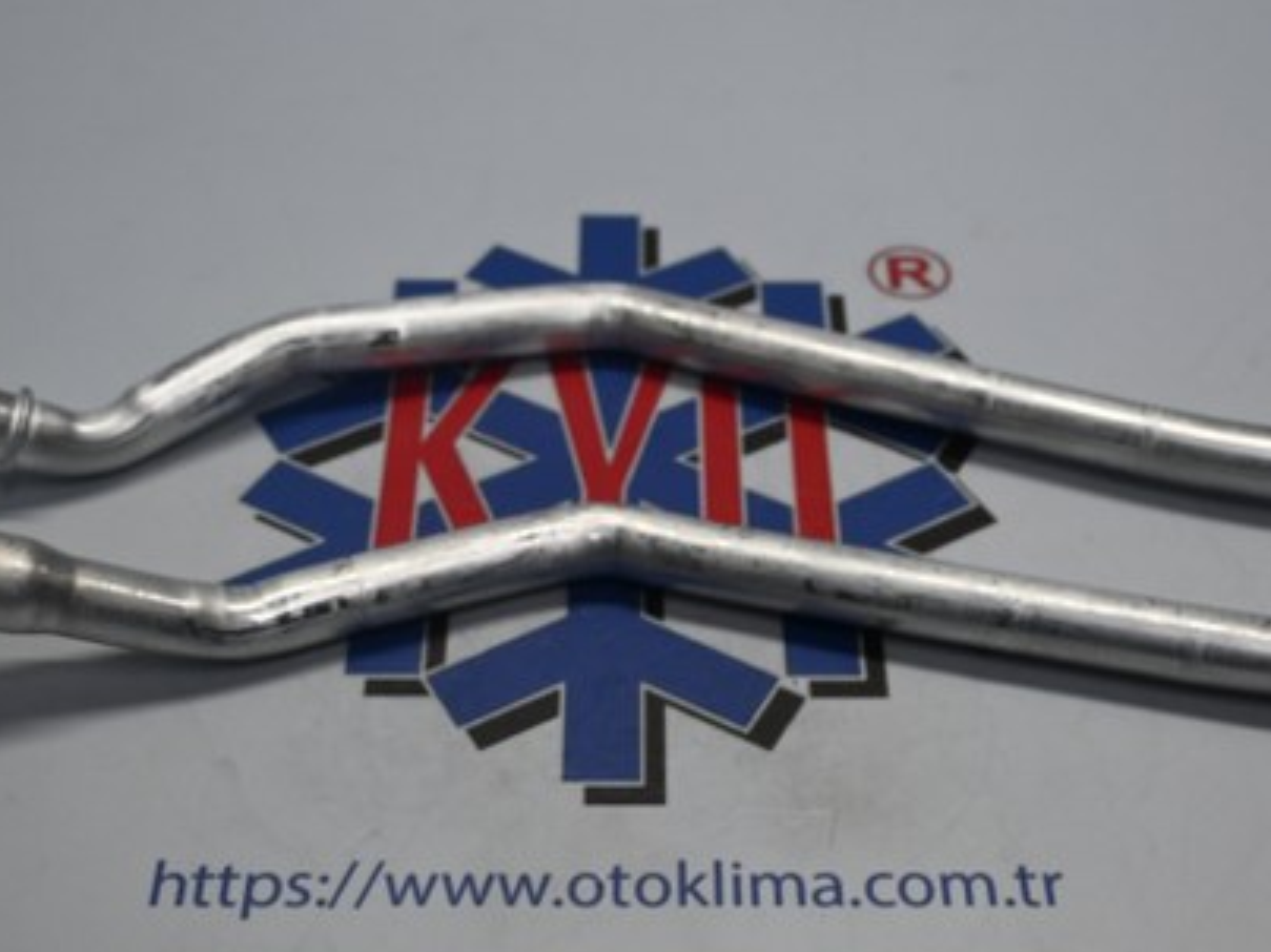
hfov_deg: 35.7
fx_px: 1972
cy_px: 422
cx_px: 653
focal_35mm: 54
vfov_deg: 27.1
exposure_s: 1/160
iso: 400
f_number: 4.2
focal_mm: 25
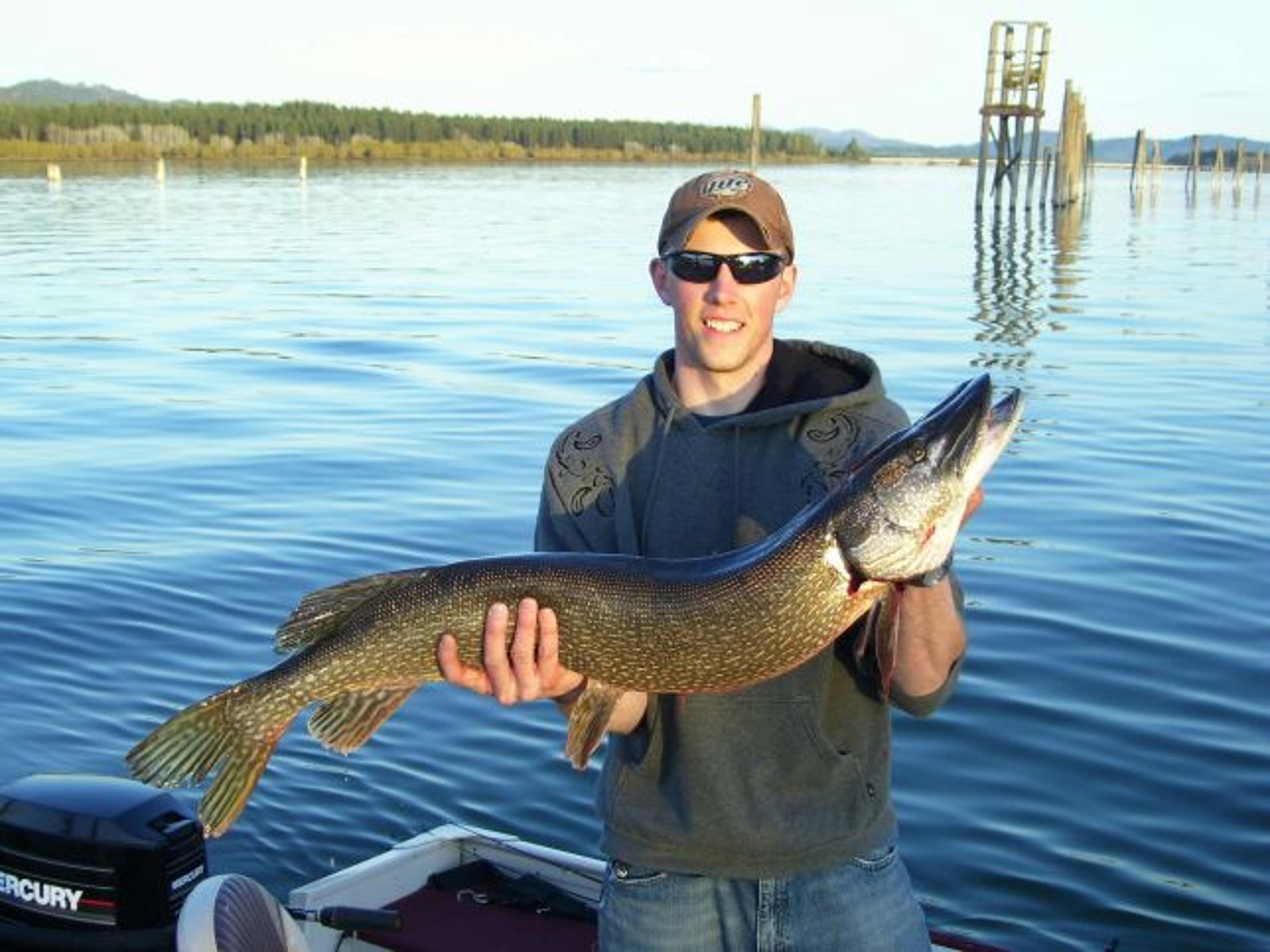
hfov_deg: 41.2
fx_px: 1688
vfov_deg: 31.5
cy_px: 476
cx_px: 635
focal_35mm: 46
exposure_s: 1/180
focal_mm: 7.6
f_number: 3
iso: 80
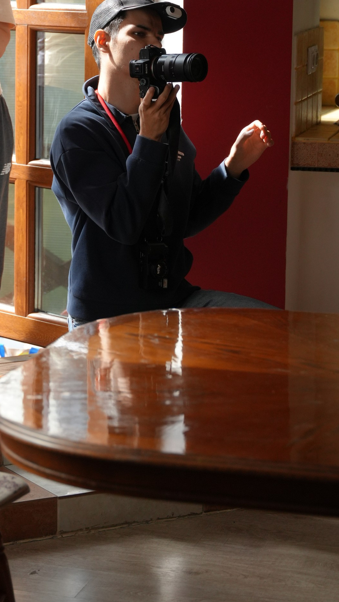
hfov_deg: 10.5
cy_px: 141
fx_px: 1833
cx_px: -2
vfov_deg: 18.5
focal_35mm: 115
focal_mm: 50.3
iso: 500
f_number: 2.8
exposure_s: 1/1000
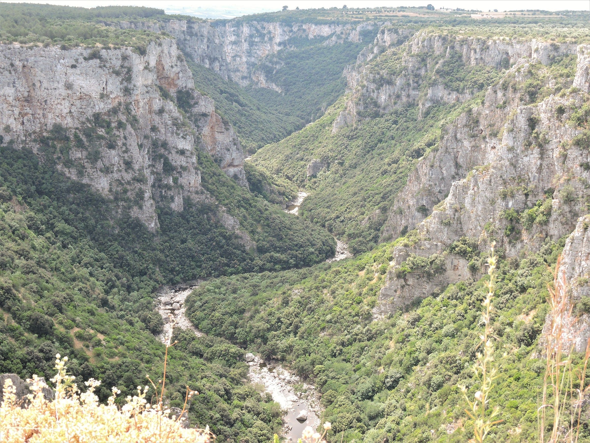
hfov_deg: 38.2
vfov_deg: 29.1
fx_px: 852
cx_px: 295
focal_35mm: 50
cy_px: 222
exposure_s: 1/160
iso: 100
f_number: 4
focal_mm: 9
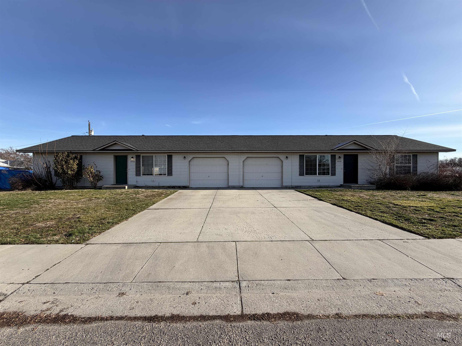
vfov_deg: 85.7
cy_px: 173
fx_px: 187
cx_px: 231
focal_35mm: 14
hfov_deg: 102.1
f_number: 2.2
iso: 25
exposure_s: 1/770
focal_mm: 2.22
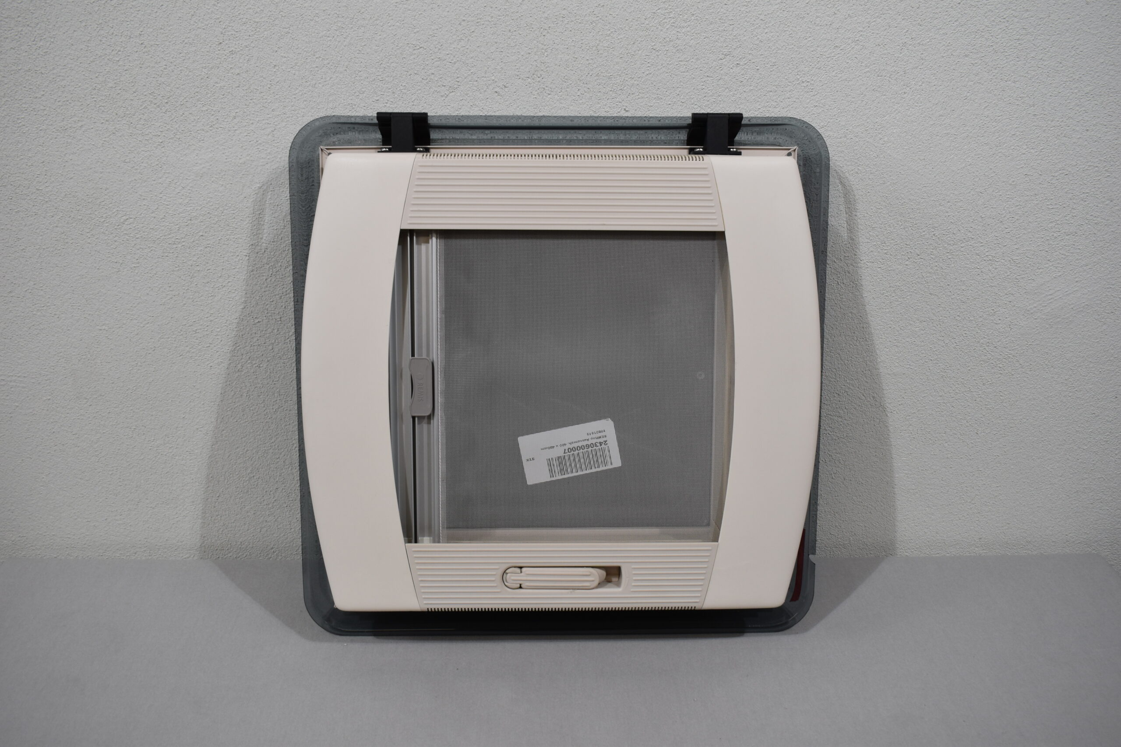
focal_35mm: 34
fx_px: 1074
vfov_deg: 38.4
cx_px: 560
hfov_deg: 55.1
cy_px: 374
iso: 320
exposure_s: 1/125
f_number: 5.6
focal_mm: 23
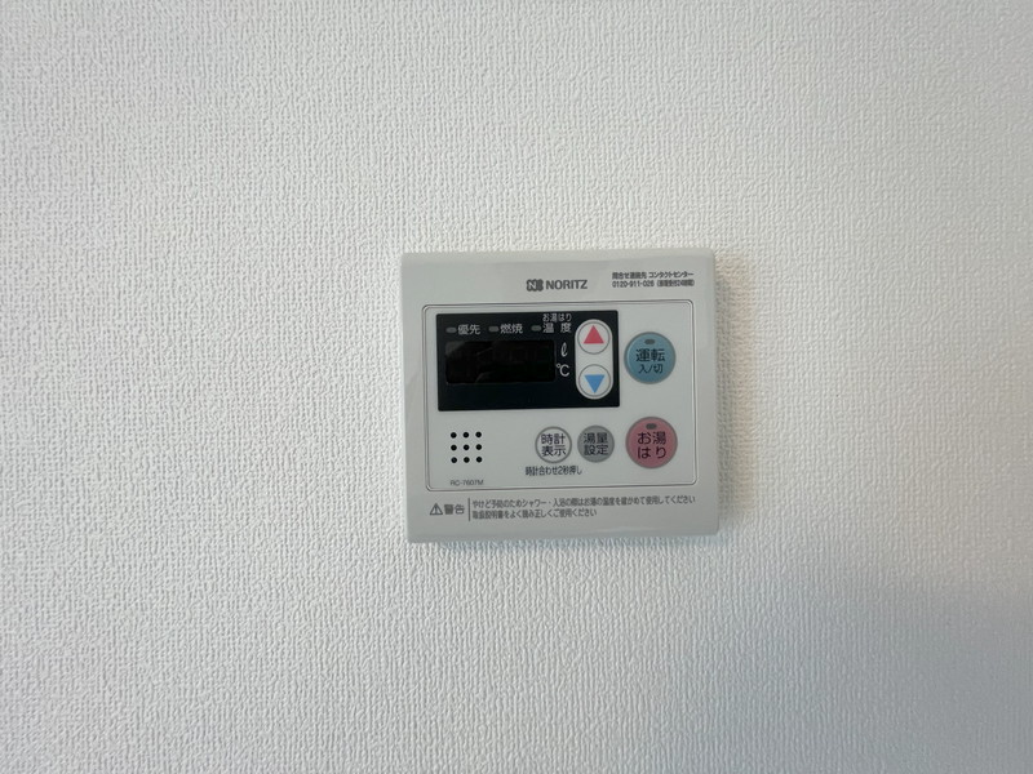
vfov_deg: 85.7
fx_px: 418
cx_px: 516
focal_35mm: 14
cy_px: 387
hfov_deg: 102.1
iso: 200
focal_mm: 1.55
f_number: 2.4
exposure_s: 1/100
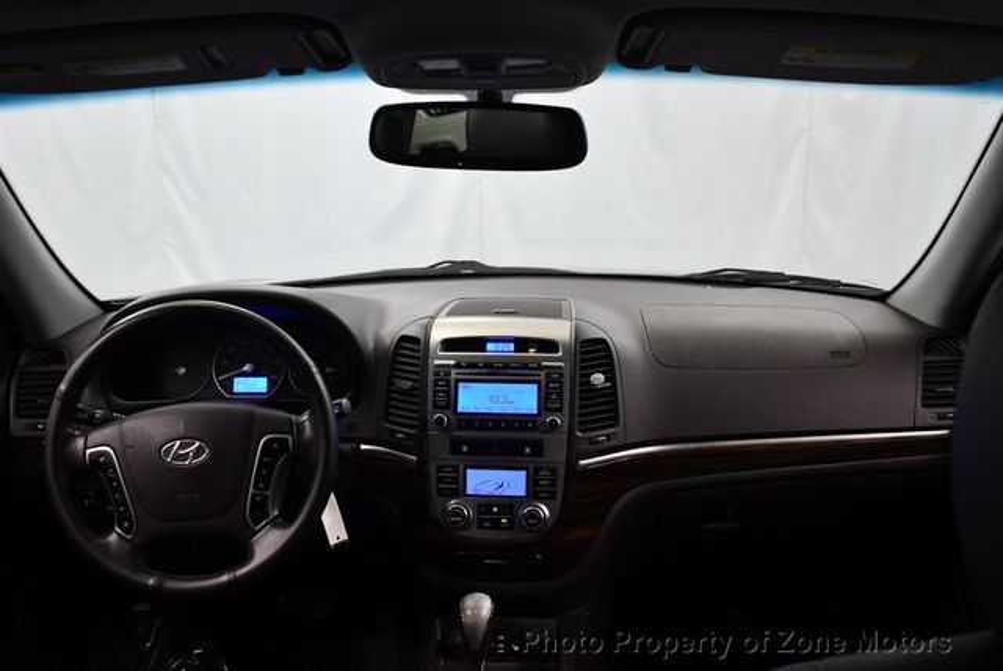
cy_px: 336
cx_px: 502
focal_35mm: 36
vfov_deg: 36.9
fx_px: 1004
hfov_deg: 53.1
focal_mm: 18
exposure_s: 1/125
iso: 2000
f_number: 3.5
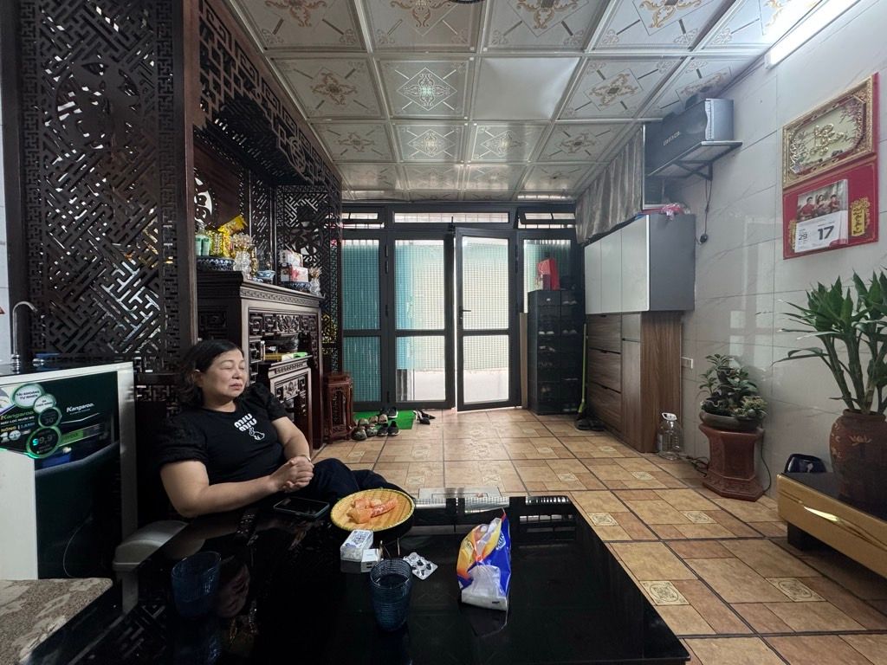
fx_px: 359
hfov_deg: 102.1
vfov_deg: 85.7
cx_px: 444
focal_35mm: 14
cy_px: 332
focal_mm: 2.22
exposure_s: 1/100
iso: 320
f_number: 2.2
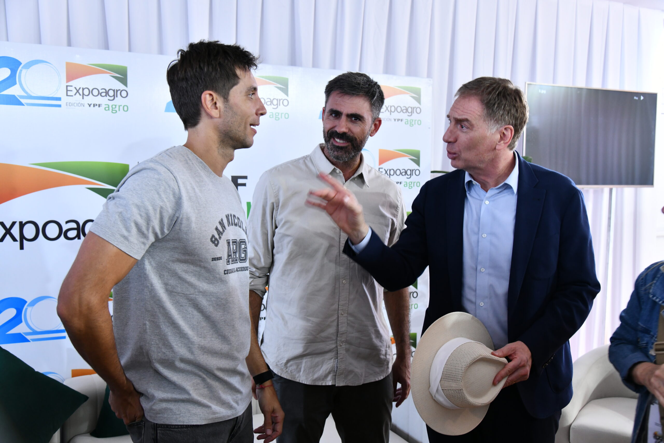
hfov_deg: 54.4
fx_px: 646
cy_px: 222
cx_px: 332
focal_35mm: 35
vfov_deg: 37.9
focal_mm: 35
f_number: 5
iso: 1600
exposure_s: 1/60
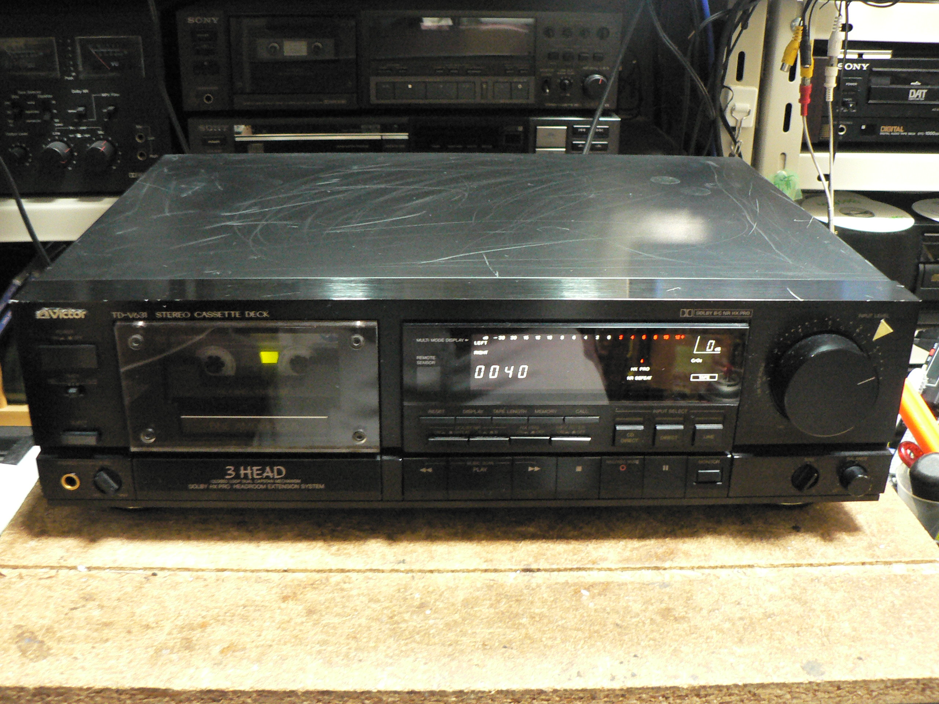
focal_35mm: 36
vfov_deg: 39.7
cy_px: 352
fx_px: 977
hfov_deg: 51.4
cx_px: 470
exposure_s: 1/6
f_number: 2.8
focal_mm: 6
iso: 400
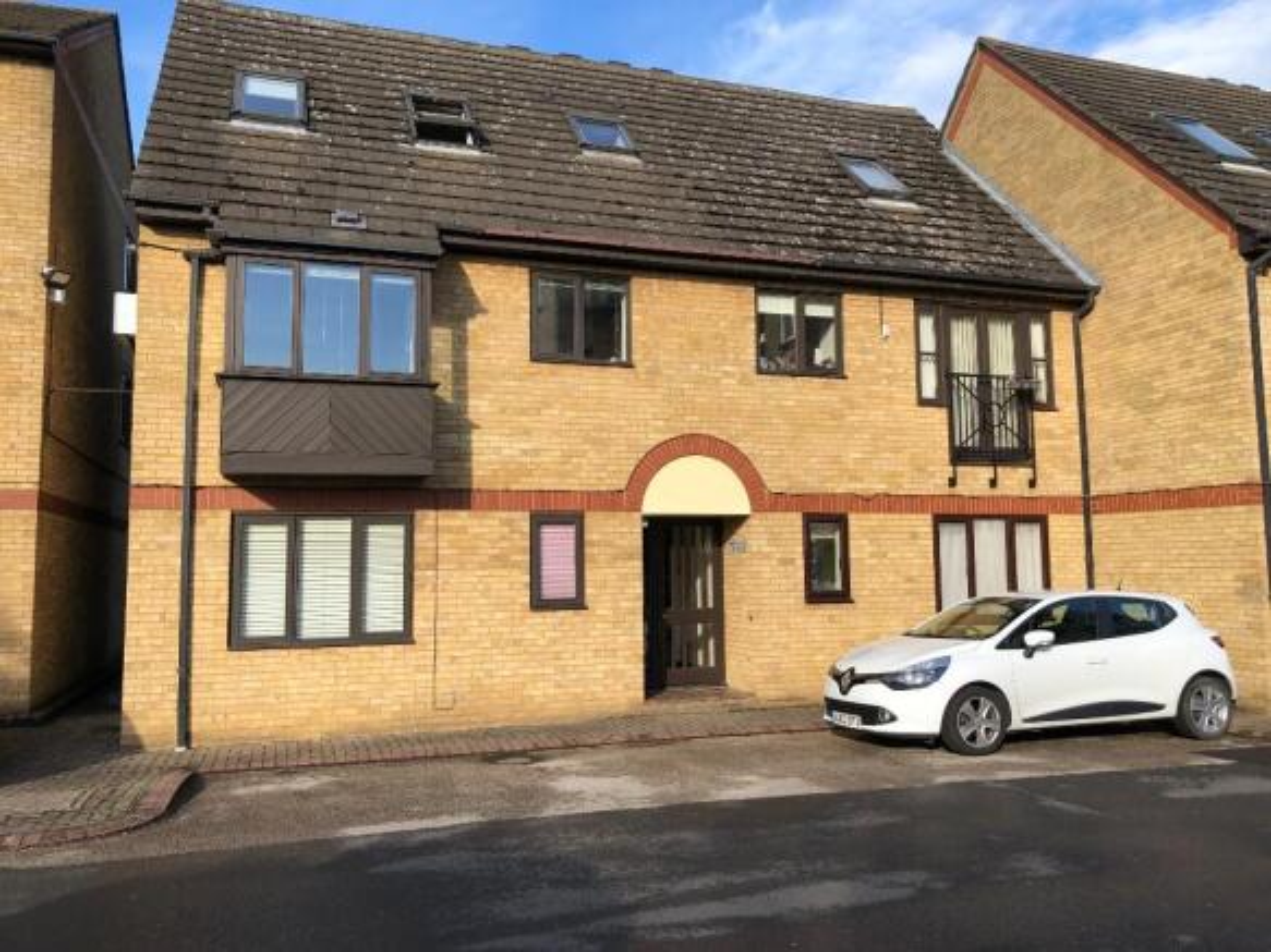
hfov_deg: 63.5
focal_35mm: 28
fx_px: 1028
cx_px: 636
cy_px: 476
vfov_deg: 49.7
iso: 20
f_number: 1.8
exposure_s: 1/774
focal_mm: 4
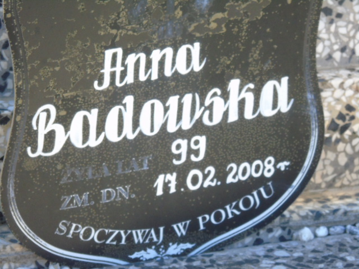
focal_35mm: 417
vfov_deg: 3.6
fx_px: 4325
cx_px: 180
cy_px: 134
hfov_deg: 4.8
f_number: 5.3
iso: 400
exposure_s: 1/250
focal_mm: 74
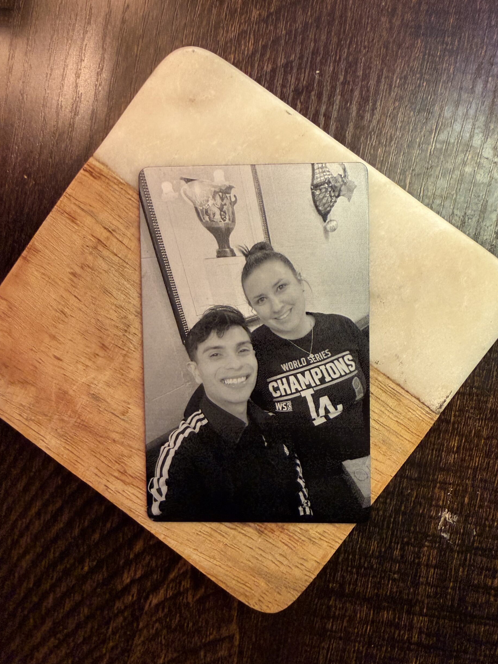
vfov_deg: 69.4
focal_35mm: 25
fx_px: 480
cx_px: 256
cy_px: 333
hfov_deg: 54.9
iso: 500
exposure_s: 1/60
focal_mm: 2.22
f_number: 2.2
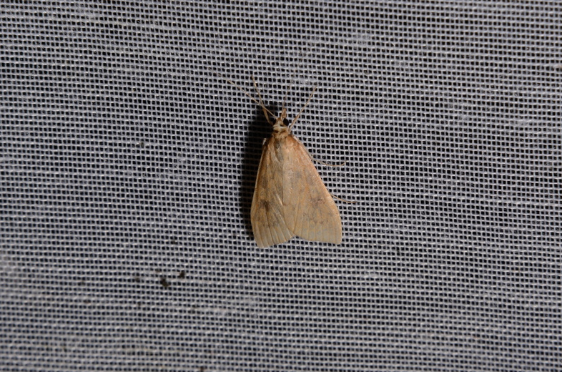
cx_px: 280
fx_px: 2001
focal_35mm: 129
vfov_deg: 10.6
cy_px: 185
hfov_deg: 16.0
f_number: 25
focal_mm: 85
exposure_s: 1/60
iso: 100
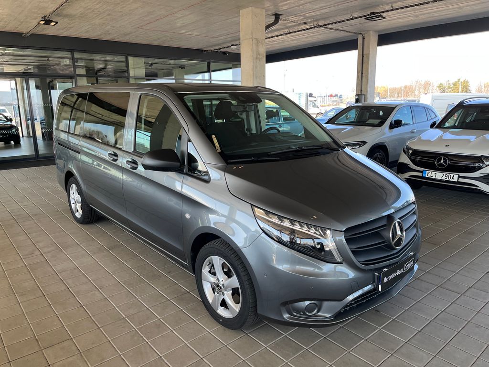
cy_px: 184
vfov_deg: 53.1
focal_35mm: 26
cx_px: 244
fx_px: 367
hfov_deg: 67.3
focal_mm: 5.1
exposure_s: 1/197
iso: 50
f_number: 1.6
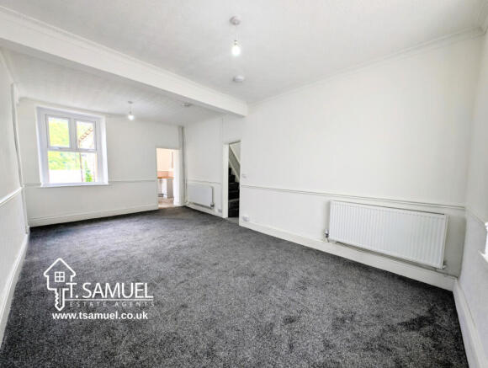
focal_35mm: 12
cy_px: 184
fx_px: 169
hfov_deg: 110.4
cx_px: 244
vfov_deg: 94.7
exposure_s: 1/98.2
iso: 40
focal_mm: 2.23
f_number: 1.95
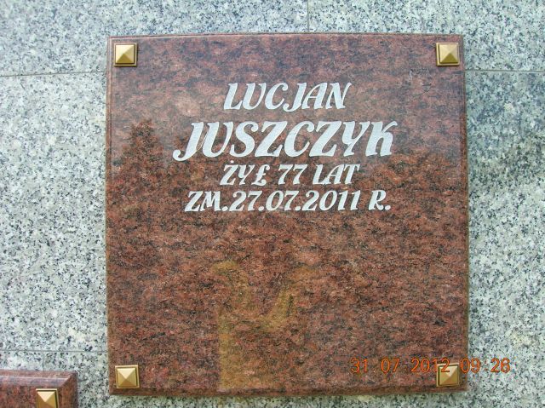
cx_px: 272
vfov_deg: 41.7
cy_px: 204
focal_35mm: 34
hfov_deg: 54.0
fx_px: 535
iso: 50
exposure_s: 1/68.7
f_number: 4.9
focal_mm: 5.7
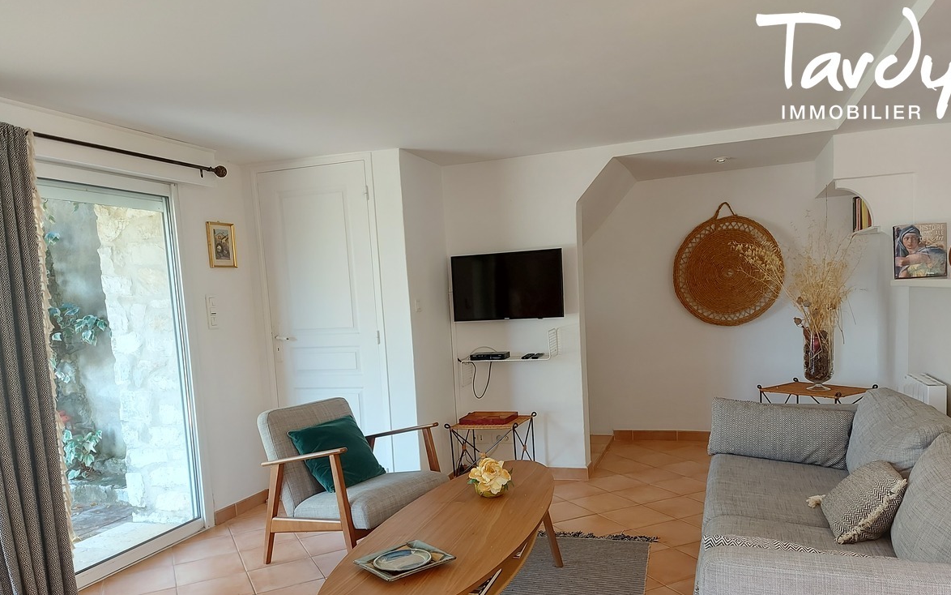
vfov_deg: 47.3
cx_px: 484
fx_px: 674
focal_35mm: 26
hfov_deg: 70.4
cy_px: 360
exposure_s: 1/30
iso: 200
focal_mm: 5.23
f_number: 1.8
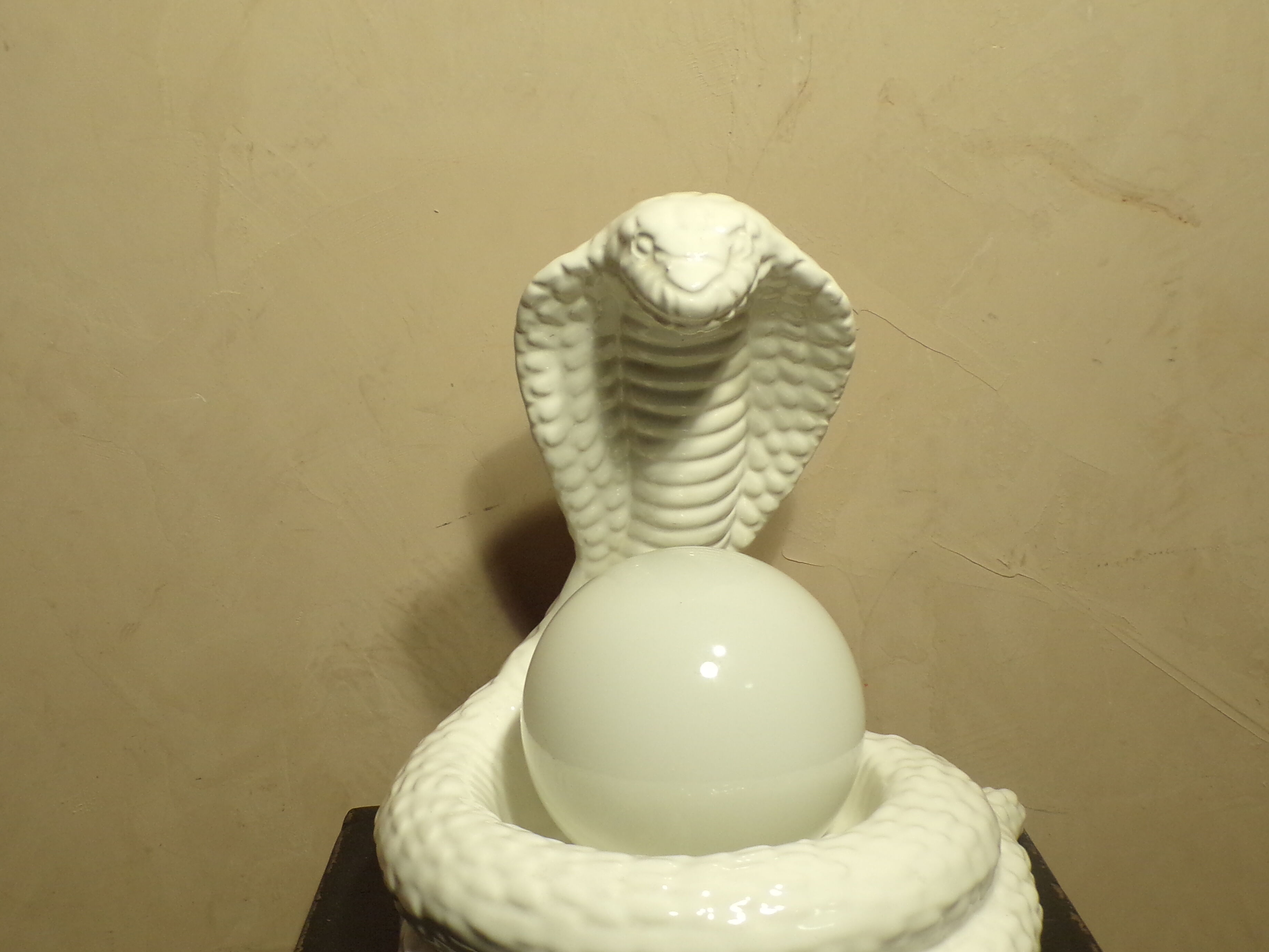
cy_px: 562
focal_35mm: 40
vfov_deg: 35.9
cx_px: 587
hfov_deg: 46.8
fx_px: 1466
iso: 200
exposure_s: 1/30
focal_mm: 5.8
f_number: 3.2
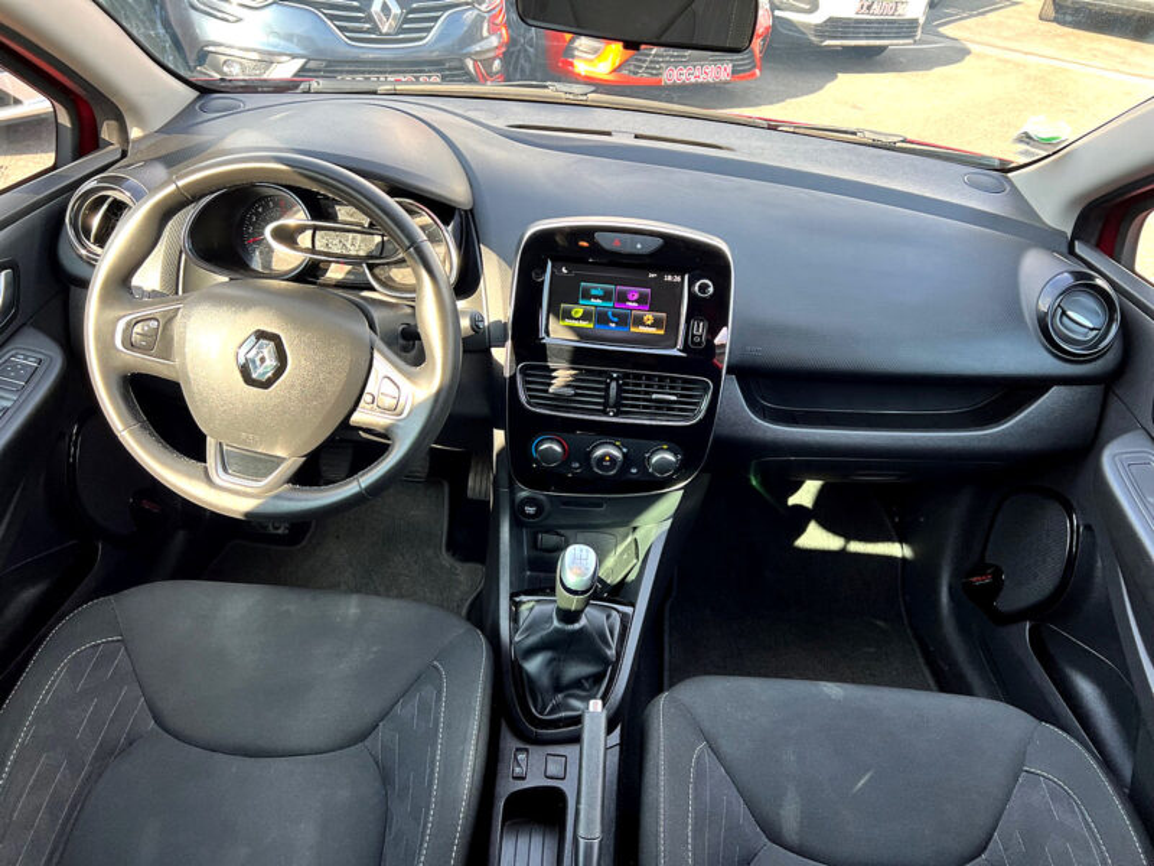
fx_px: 867
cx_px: 577
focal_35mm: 26
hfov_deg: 67.3
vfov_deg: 53.1
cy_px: 433
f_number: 1.5
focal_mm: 5.7
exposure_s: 1/124
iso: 32
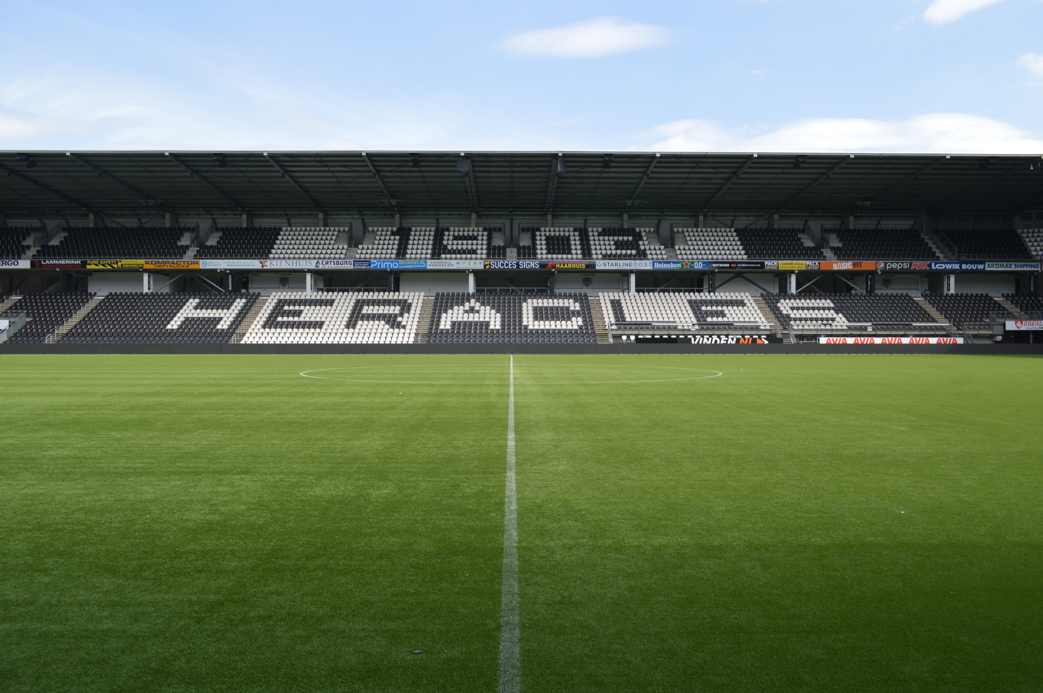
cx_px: 522
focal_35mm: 27
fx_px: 782
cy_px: 346
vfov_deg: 47.8
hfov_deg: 67.4
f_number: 7.1
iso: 100
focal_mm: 18
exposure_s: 1/200
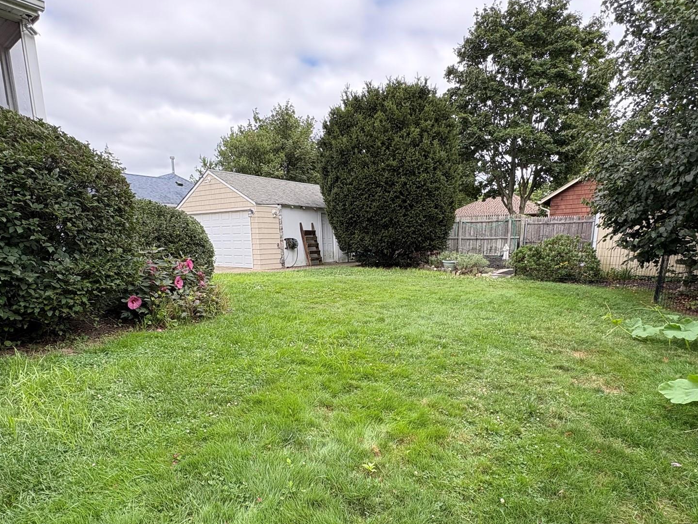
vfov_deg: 65.2
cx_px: 349
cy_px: 320
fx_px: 403
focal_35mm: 20
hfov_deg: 81.8
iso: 64
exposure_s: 1/482
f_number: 2.2
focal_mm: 2.22
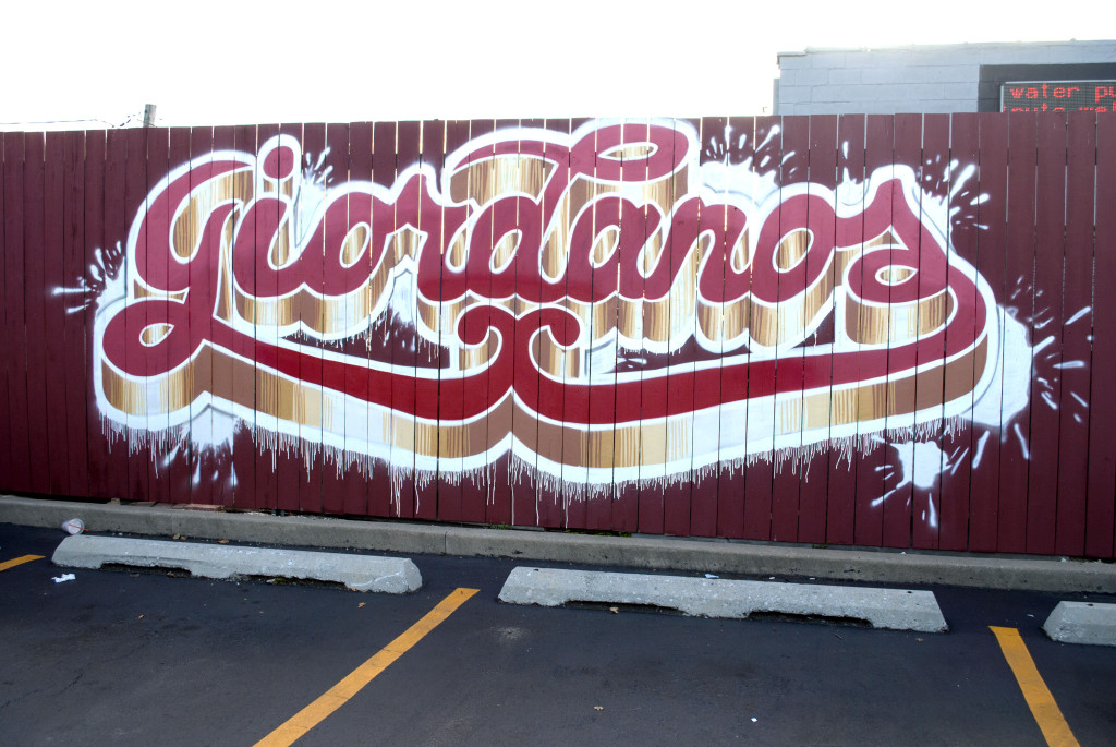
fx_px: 1024
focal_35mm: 33
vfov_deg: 40.1
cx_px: 558
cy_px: 374
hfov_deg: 57.2
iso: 100
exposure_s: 1/160
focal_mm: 22
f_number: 6.3
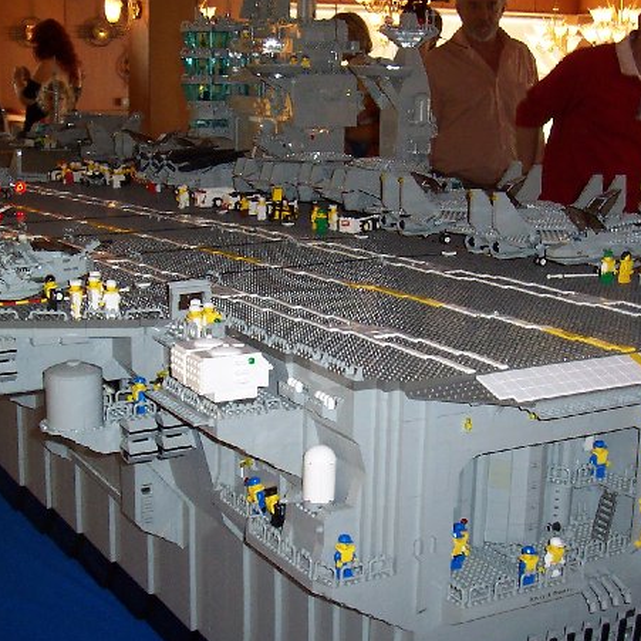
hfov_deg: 29.0
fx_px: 1236
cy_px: 338
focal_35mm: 59
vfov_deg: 29.1
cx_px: 254
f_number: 2.8
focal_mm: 5.6
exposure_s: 1/60
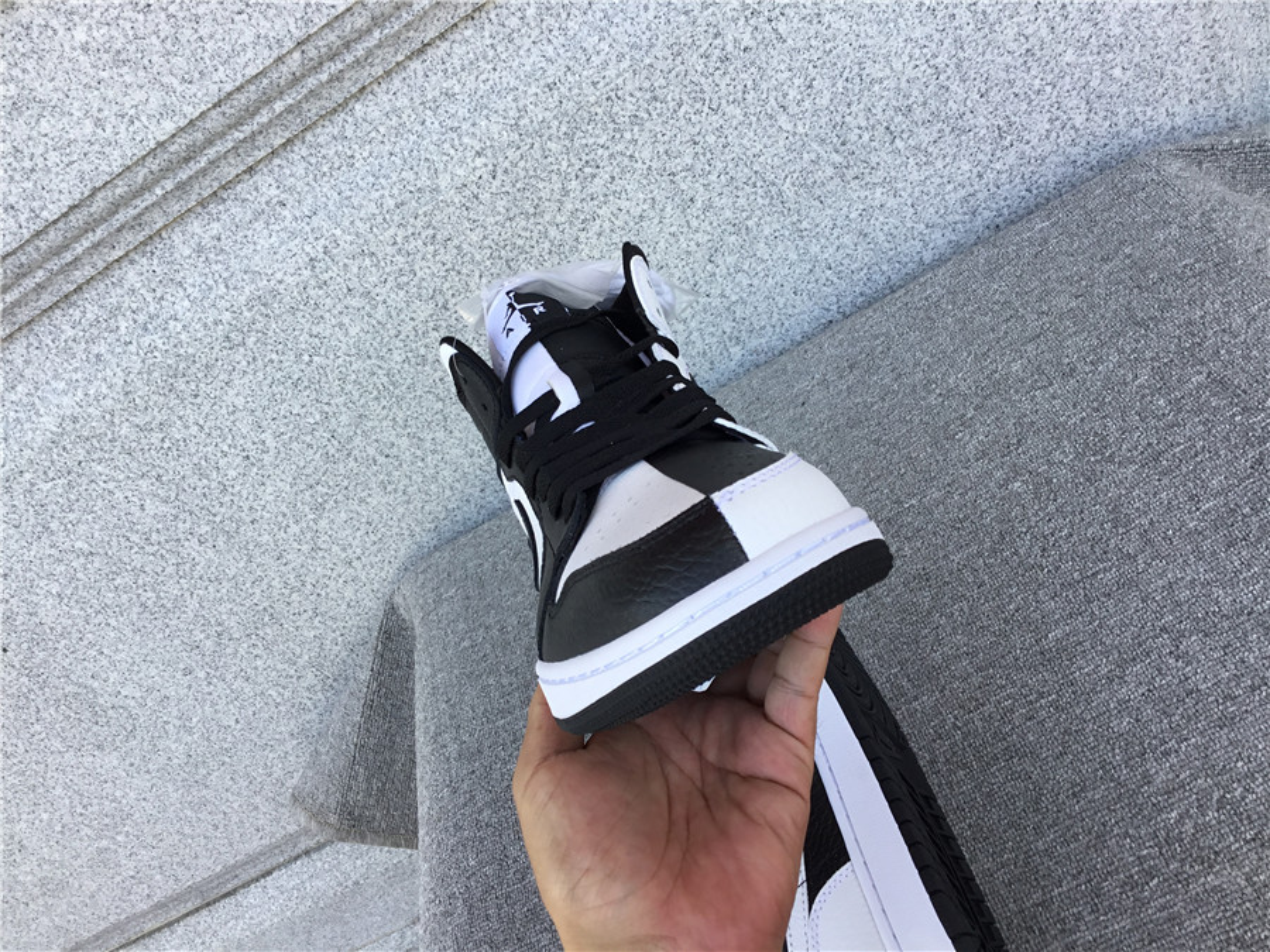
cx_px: 635
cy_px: 476
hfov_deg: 58.4
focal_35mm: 31
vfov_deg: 45.4
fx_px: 1137
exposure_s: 1/114
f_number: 2.4
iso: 25
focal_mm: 3.3
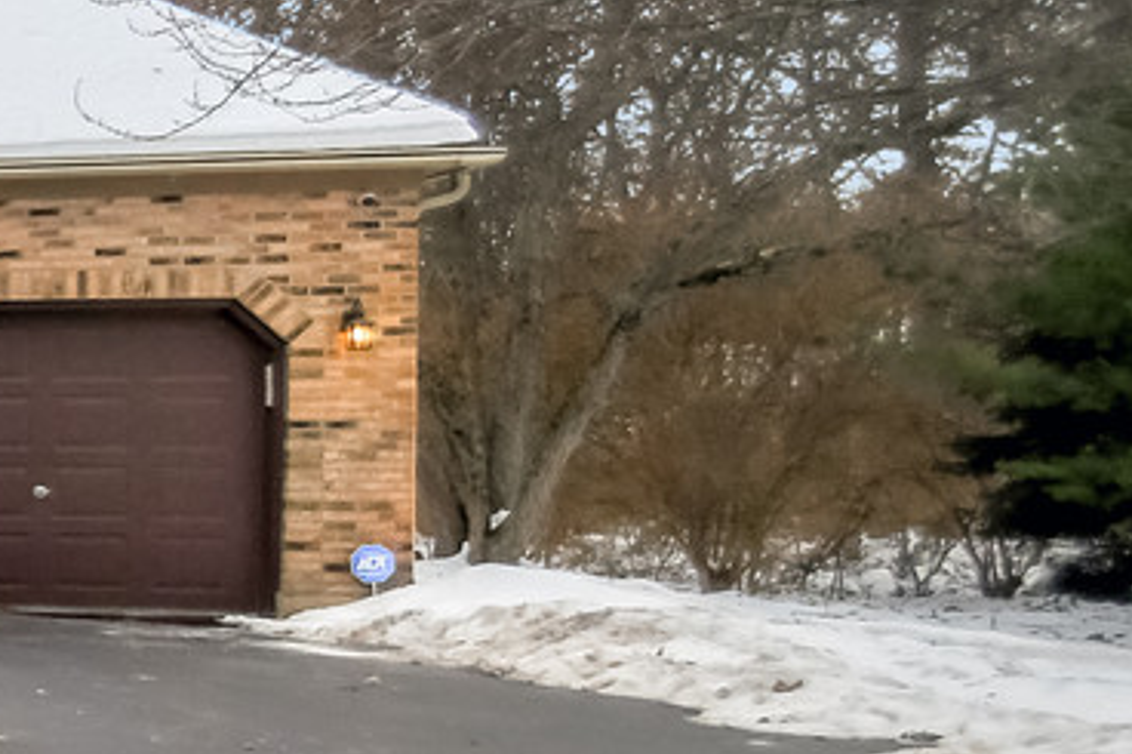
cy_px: 348
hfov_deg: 17.7
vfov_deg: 20.6
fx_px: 2074
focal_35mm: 66
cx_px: -1270
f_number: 8
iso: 400
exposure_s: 1/5000
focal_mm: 10
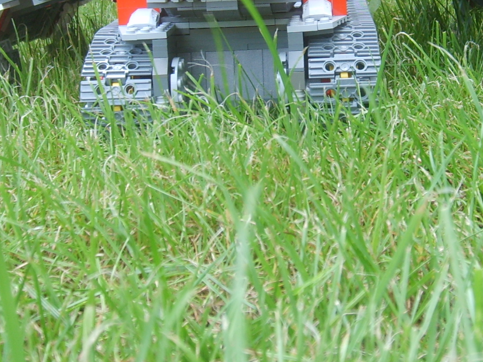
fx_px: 1005
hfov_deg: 26.9
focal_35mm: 72
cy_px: 47
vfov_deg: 20.1
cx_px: 328
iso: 50
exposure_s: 1/60
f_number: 2.8
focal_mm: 5.8
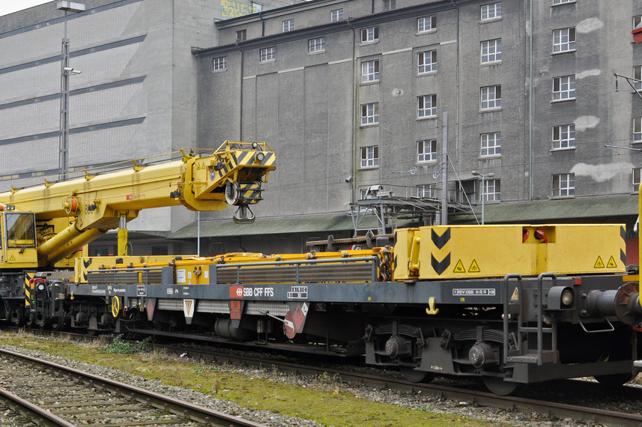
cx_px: 288
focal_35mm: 63
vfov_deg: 21.5
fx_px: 1123
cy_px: 191
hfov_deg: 31.9
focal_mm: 30
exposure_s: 1/160
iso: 320
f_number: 6.3
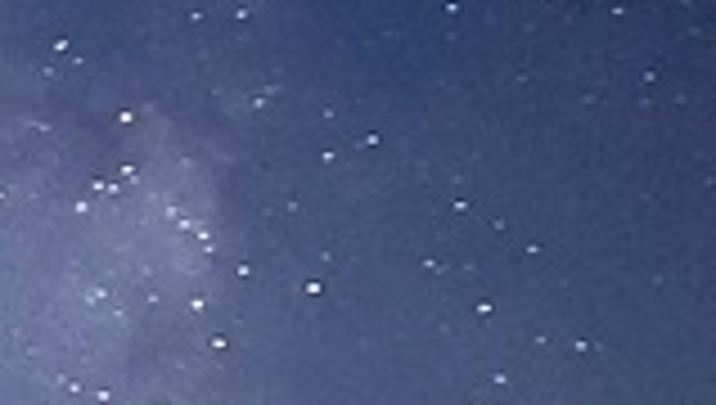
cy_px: 410
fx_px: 3061
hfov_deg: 12.7
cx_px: -365
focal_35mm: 161
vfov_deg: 7.5
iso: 1600
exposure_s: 30
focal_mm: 6.4
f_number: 1.8
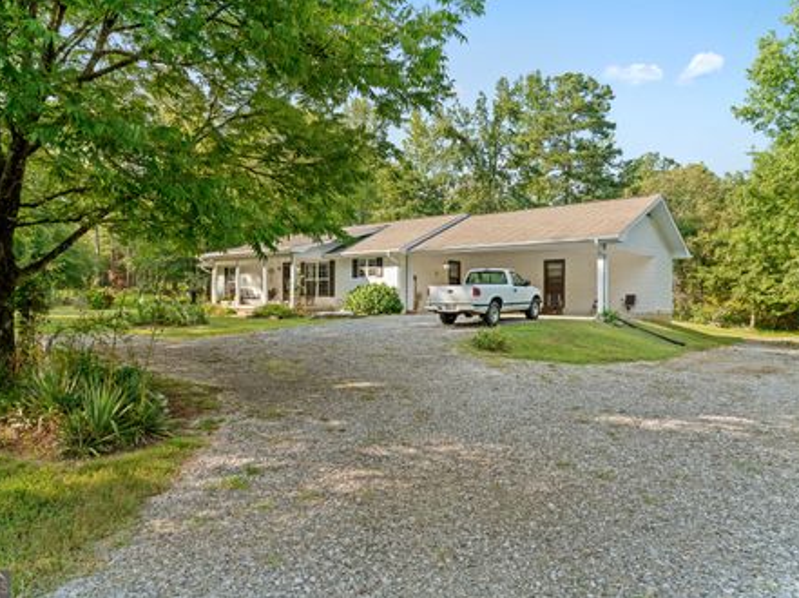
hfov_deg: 71.6
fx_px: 554
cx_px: 373
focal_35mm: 24
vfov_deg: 56.7
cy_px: 298
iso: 640
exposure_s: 1/100
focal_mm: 22
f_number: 7.1
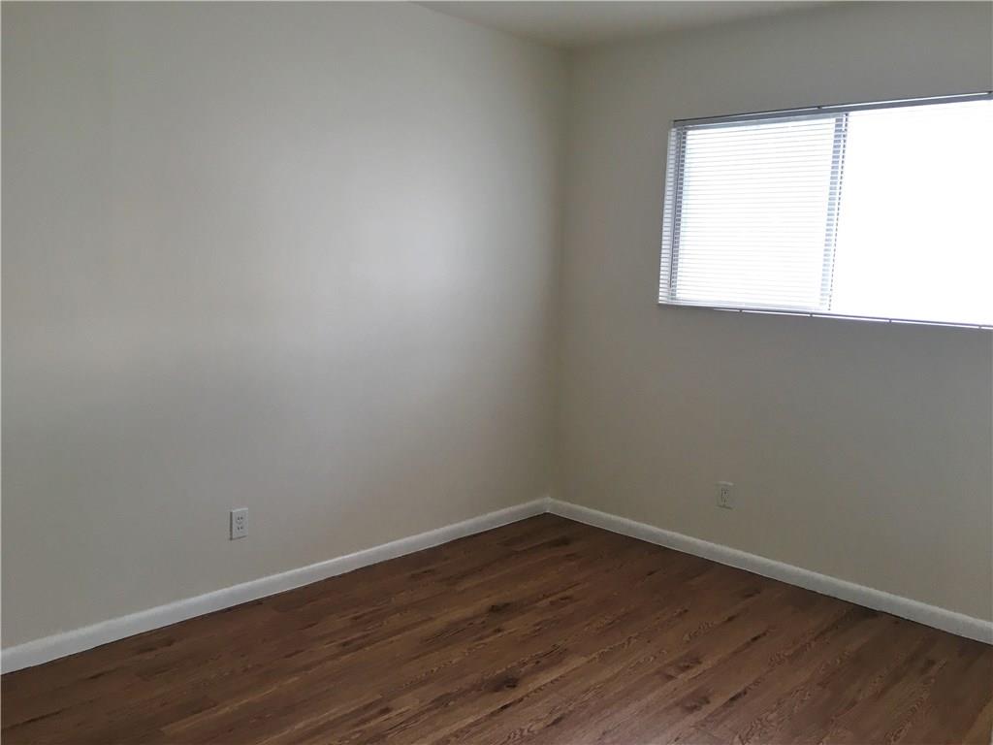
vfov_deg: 48.2
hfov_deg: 61.7
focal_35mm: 29
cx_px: 496
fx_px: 832
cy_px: 372
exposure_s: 1/30
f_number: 2.2
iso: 64
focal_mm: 4.15
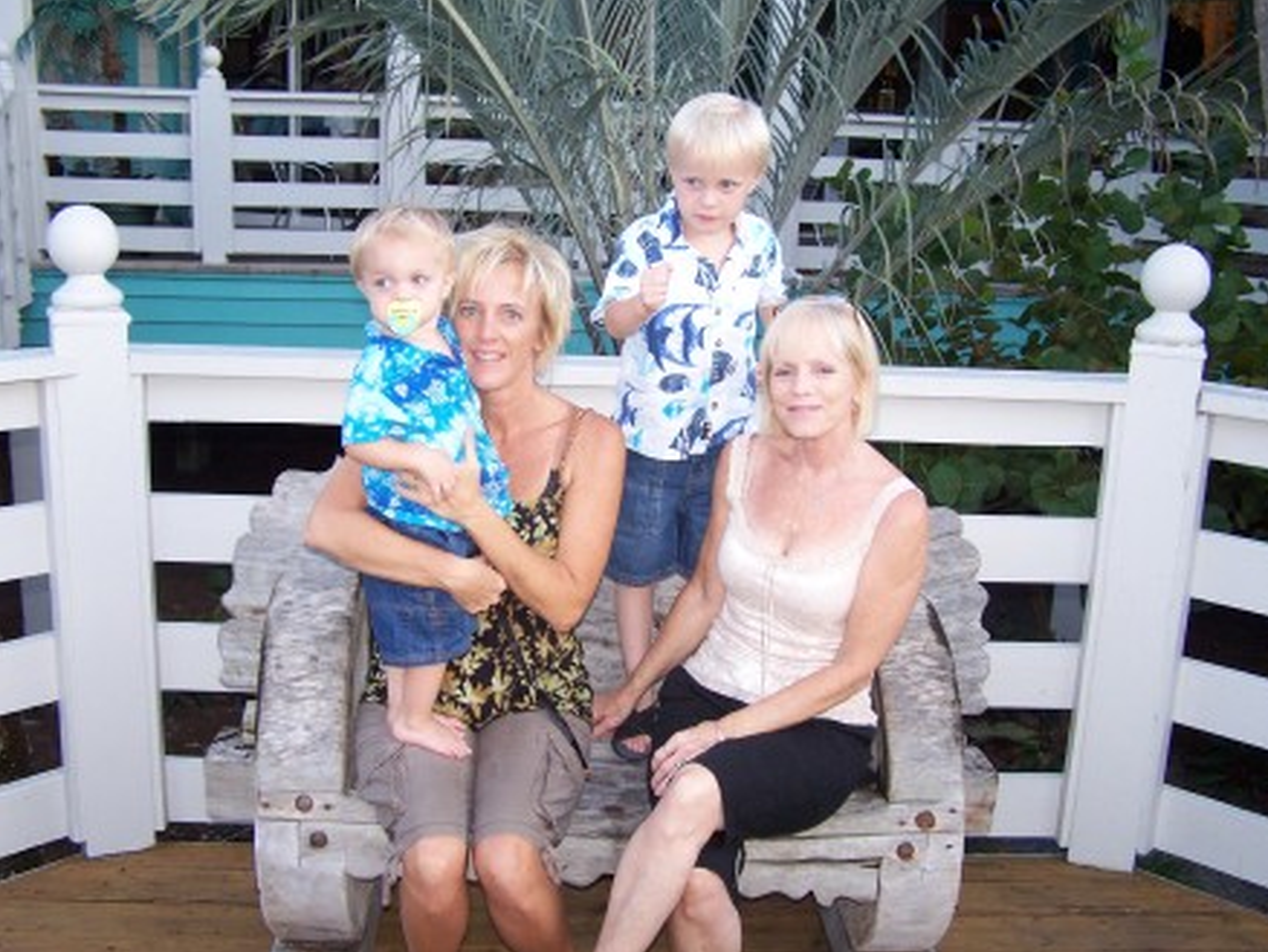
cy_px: 479
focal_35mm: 39
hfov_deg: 47.8
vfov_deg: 36.9
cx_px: 643
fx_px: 1429
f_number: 2.8
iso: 140
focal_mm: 6.3
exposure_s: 1/60
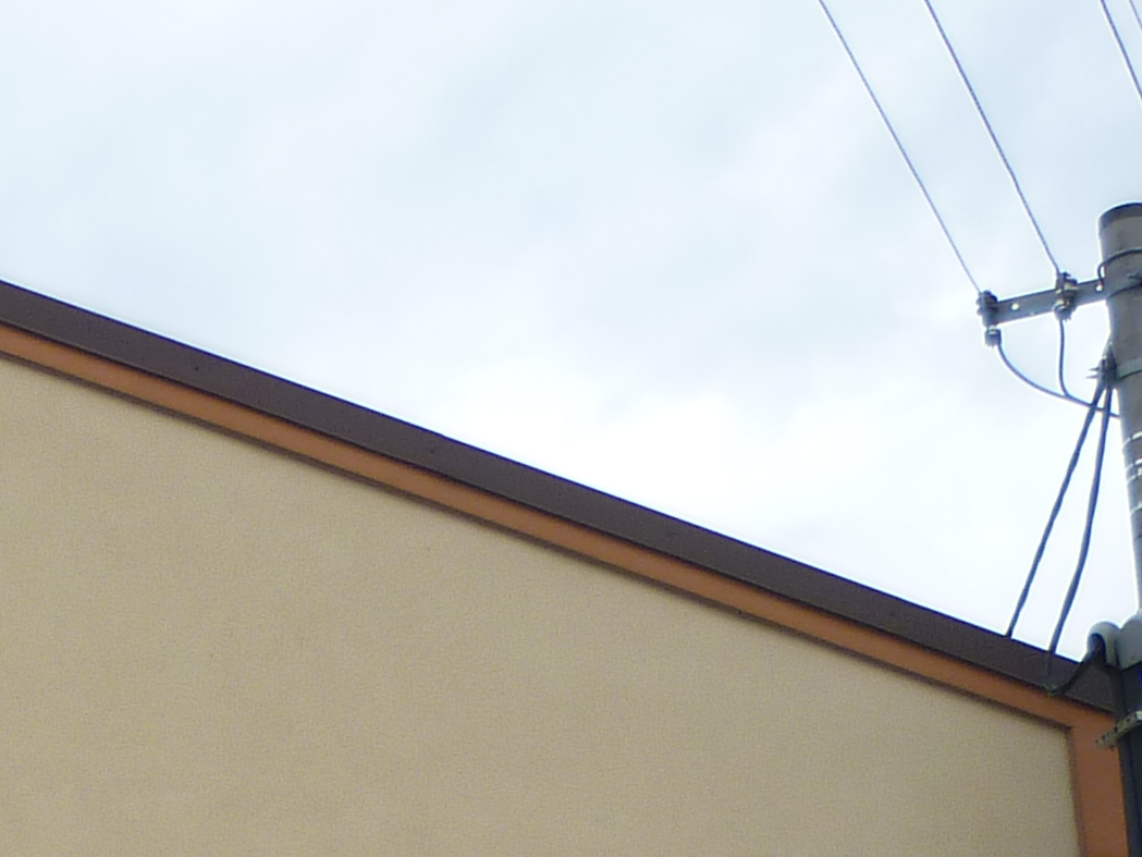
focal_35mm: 122
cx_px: -450
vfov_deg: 11.5
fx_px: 4025
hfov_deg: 15.2
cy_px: 1430
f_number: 3
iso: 80
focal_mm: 5.7
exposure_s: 1/800
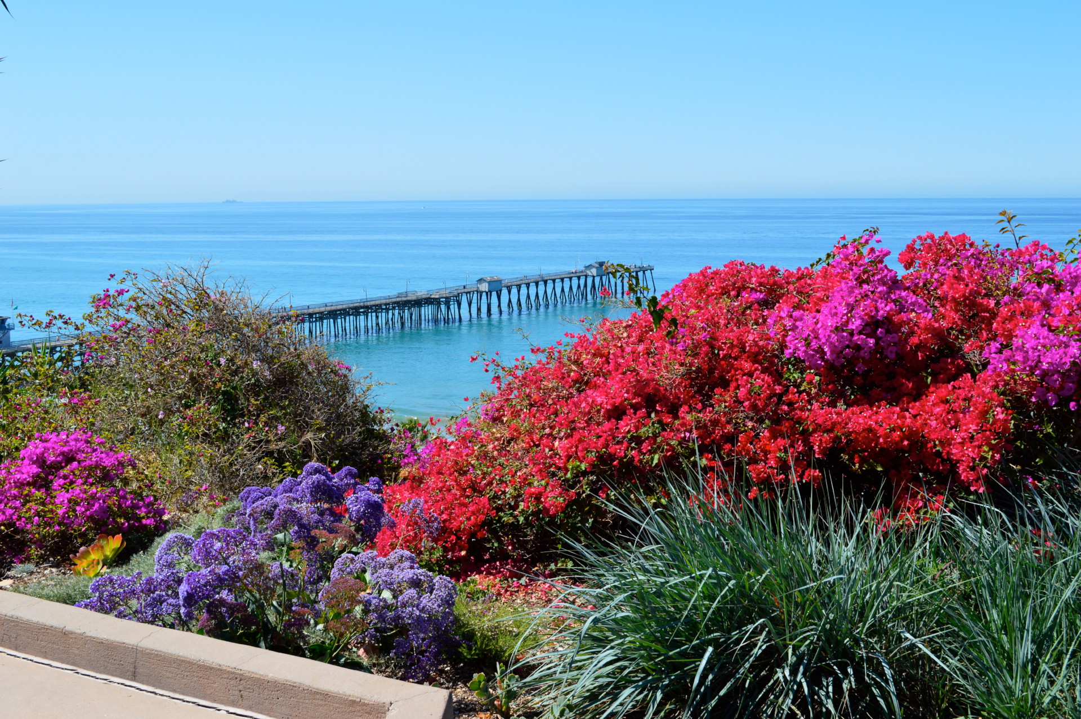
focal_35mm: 44
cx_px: 540
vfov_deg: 30.8
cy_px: 360
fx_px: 1305
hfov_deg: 45.0
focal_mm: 29
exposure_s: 1/400
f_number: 11
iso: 400
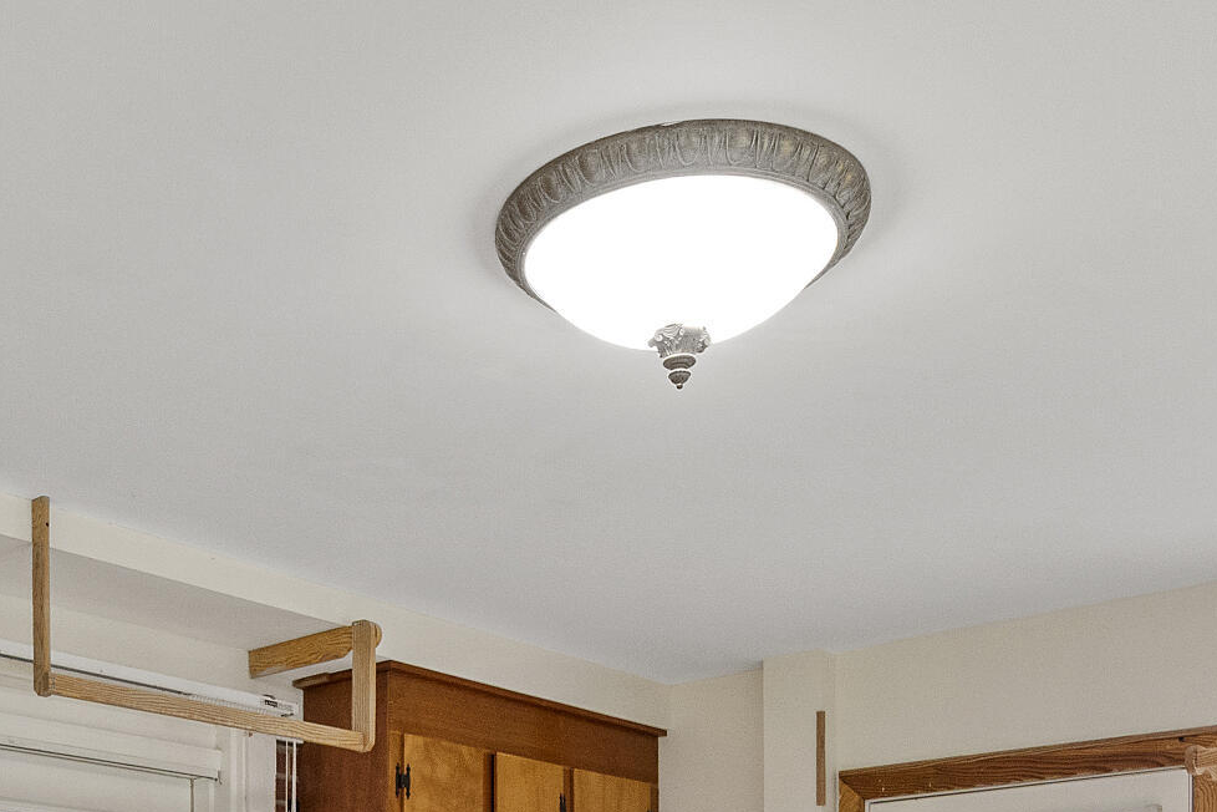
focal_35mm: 46
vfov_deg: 25.0
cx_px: 321
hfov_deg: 41.6
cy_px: 1076
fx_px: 1555
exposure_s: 1/20
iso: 800
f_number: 8
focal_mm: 10
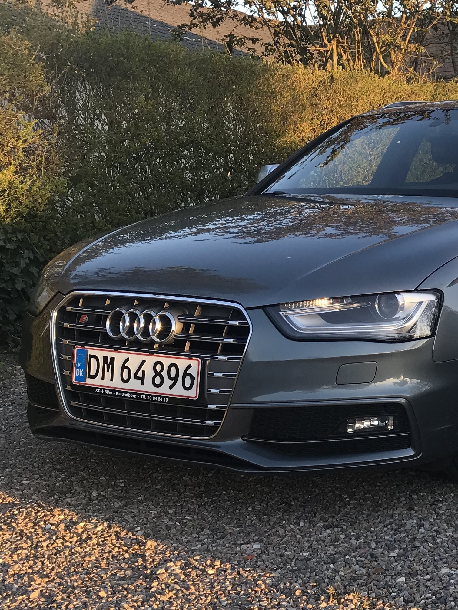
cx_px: 457
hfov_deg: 24.9
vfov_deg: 34.3
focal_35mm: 56
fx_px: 988
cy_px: 326
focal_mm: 3.99
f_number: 1.8
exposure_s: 1/236
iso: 20
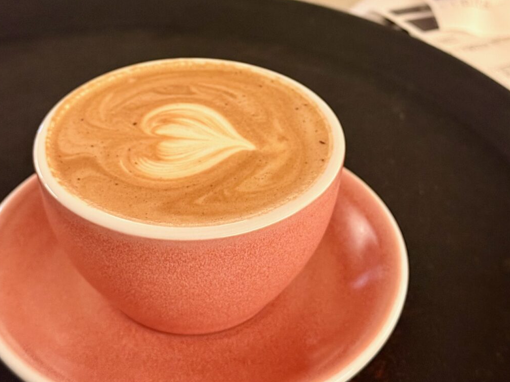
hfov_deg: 38.9
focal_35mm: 49
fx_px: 722
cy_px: 192
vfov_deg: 29.7
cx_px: 255
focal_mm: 6.76
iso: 400
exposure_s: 1/25
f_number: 1.78
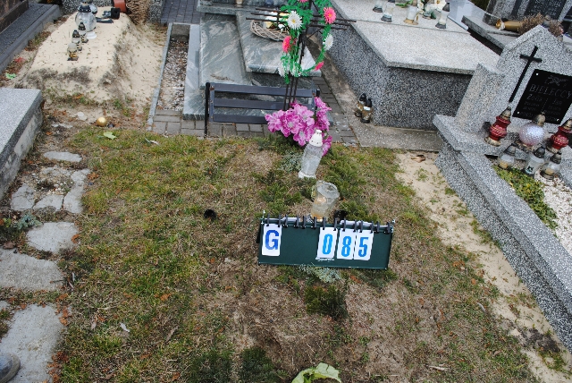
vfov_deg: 48.0
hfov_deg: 67.3
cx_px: 286
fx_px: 429
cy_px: 192
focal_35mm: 27
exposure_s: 1/160
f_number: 6.3
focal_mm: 18
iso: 100
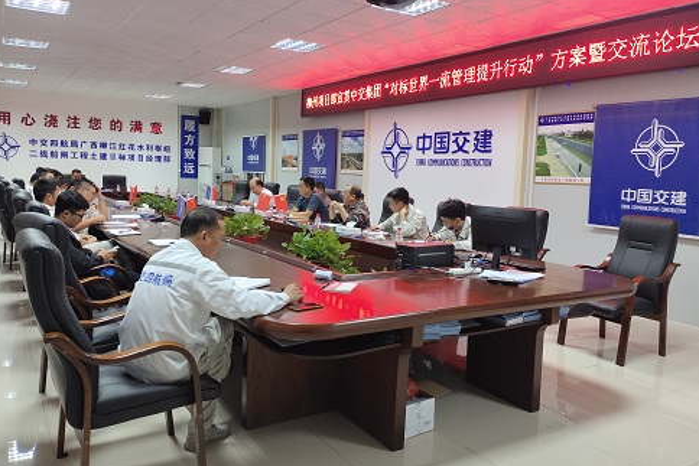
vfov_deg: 45.0
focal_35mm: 29
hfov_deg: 63.6
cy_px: 221
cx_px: 354
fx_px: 563
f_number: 1.78
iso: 1451
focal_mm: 4.05
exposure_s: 1/50
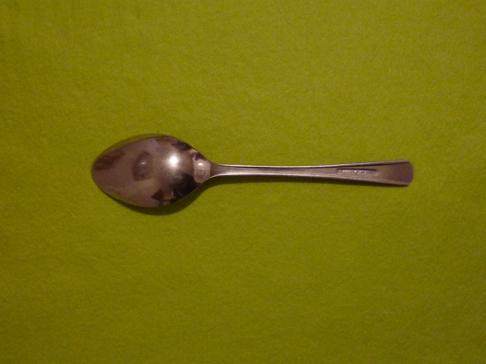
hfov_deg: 41.2
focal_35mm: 46
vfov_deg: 31.5
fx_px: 646
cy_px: 182
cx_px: 243
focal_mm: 5.5
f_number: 2.8
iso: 400
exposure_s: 1/8
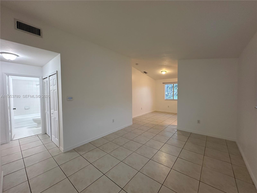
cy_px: 96
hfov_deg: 102.1
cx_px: 128
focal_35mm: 14
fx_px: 104
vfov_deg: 85.7
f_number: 2.2
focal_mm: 2.22
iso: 200
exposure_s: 1/60
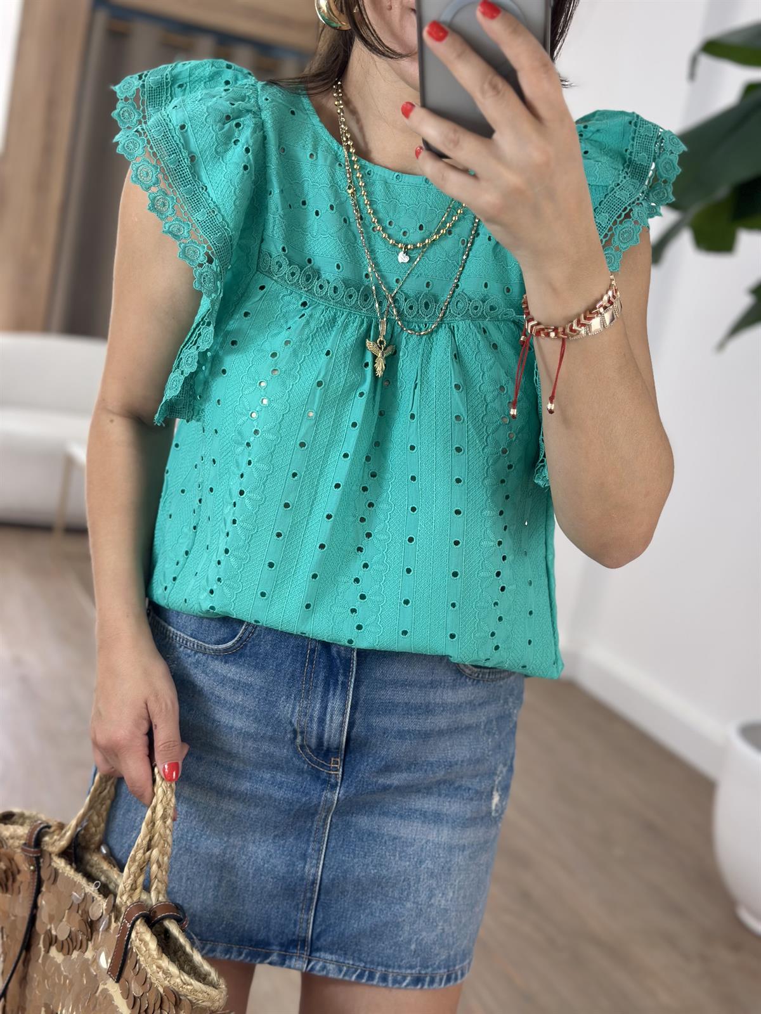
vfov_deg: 39.7
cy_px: 507
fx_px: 1407
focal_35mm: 48
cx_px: 380
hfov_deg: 30.3
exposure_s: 1/209
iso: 80
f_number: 1.78
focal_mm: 6.86
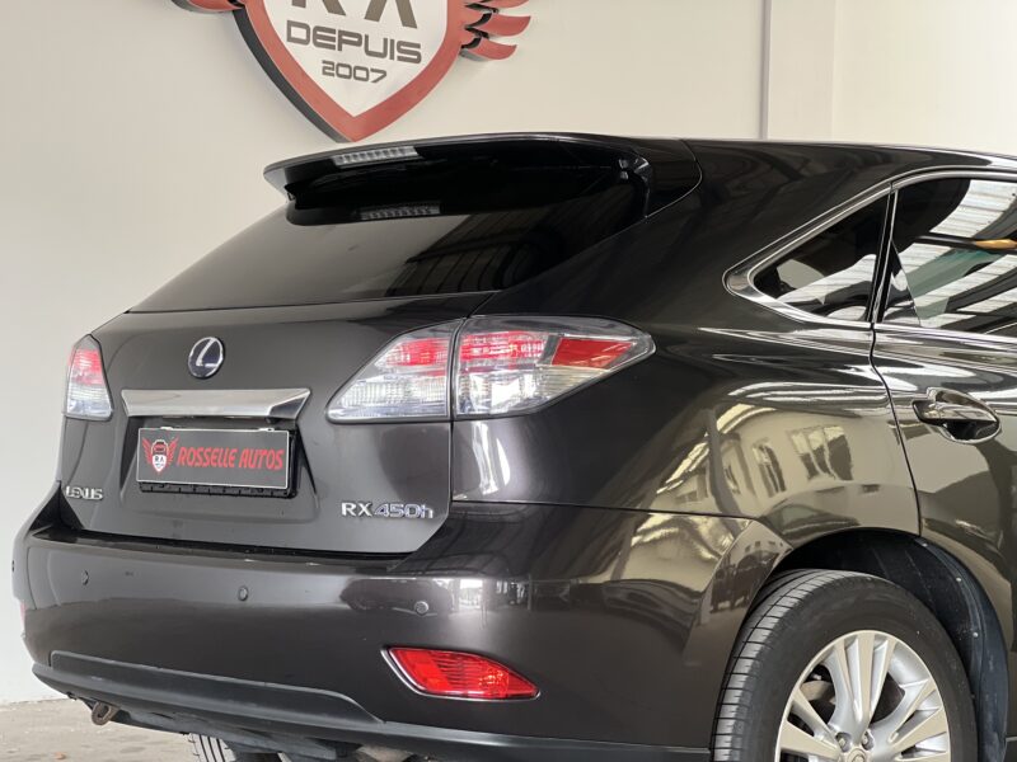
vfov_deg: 19.1
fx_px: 2262
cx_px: 508
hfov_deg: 25.3
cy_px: 381
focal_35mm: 77
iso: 160
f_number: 2.8
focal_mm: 9
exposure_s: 1/40
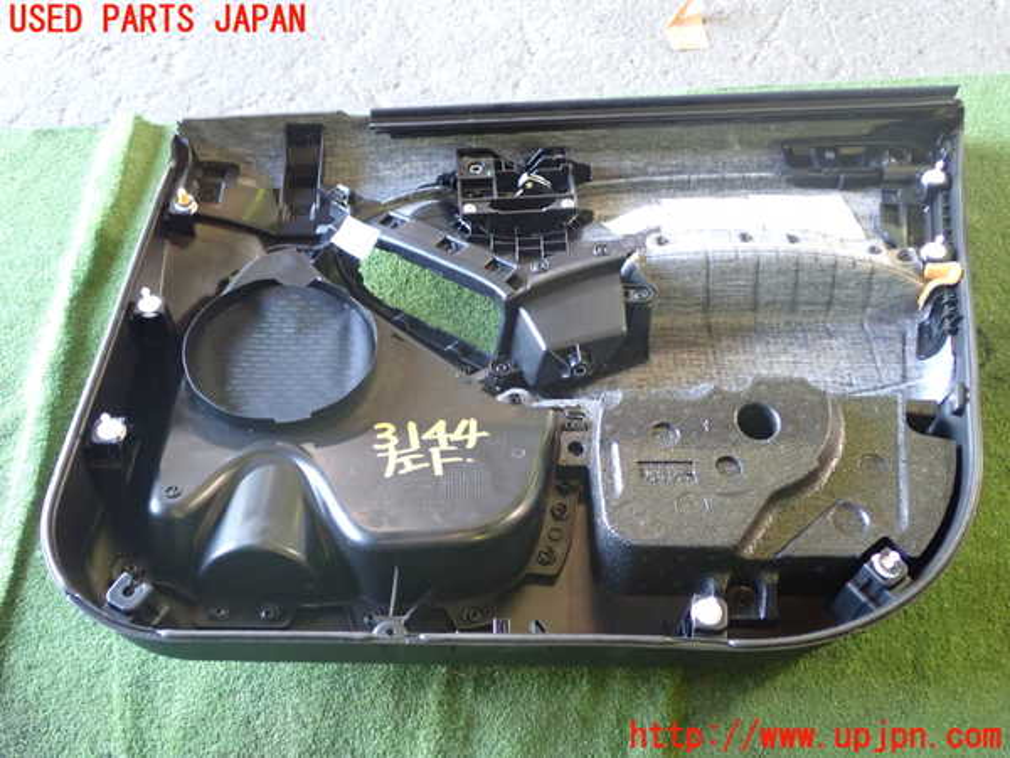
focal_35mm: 36
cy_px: 379
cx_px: 505
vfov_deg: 39.7
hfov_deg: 51.4
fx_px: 1050
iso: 800
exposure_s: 1/30
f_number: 2.5
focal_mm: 6.37
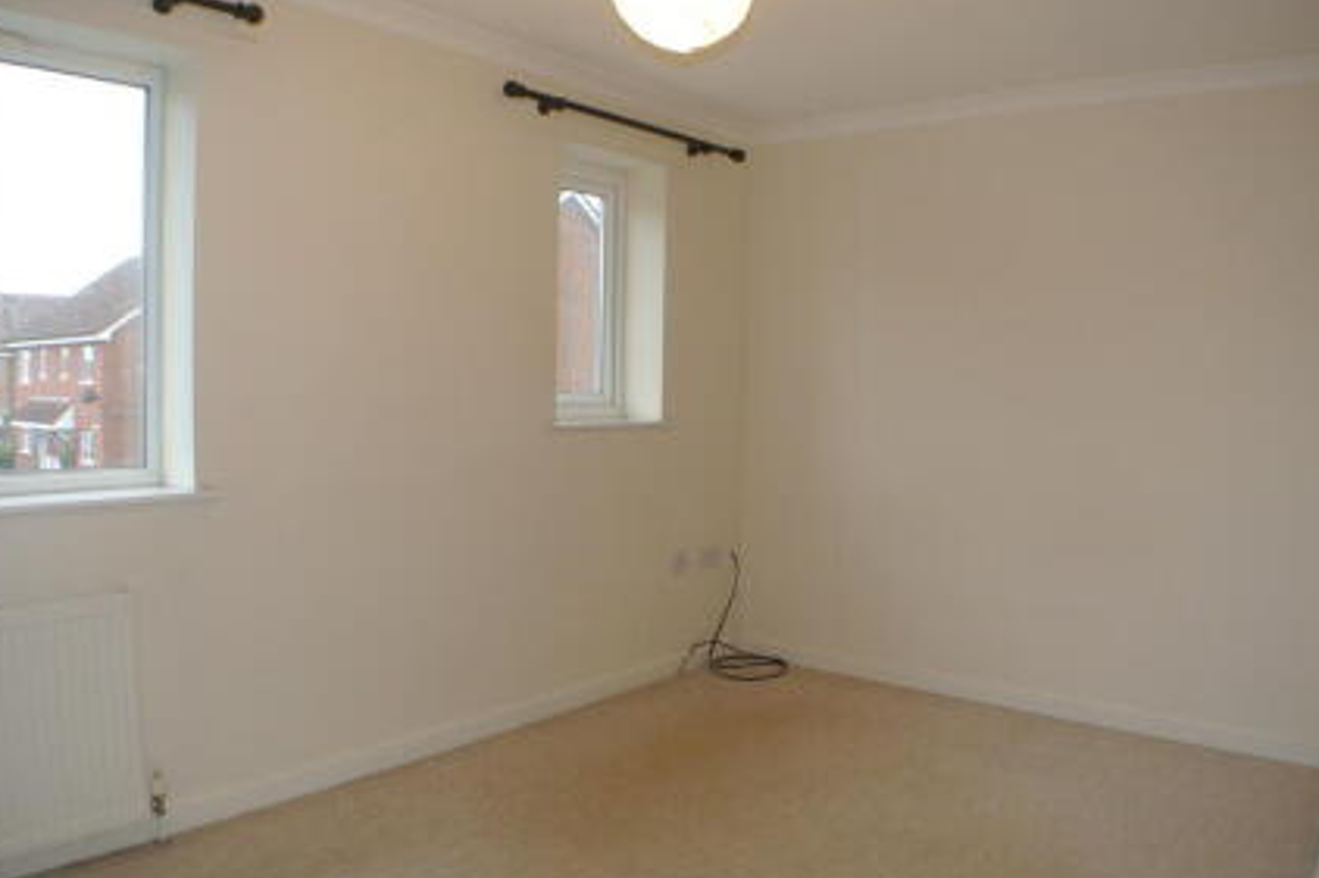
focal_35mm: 35
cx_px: 647
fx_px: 1282
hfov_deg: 54.4
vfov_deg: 37.8
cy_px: 464
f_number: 3.8
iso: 360
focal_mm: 11.8
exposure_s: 1/60
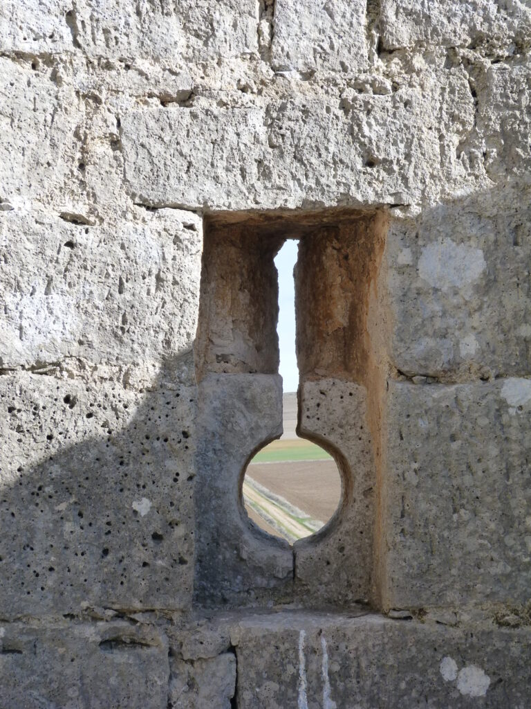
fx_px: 1289
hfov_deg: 23.3
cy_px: 354
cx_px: 266
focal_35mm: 63
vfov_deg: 30.7
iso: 125
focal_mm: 11.3
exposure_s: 1/250
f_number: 5
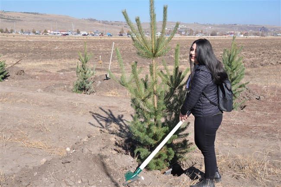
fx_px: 351
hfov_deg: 43.6
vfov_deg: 29.8
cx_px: 140
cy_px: 94
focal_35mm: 45
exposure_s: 1/320
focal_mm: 30
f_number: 9
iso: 200
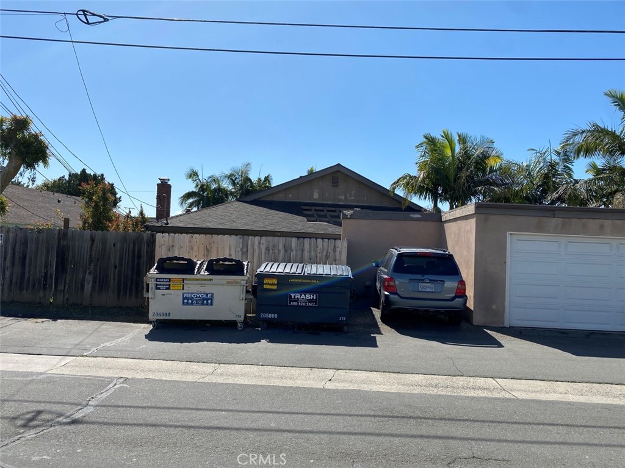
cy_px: 234
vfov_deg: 53.1
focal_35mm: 26
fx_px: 469
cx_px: 312
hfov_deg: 67.3
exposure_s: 1/3731
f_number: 1.8
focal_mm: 4.25
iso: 32
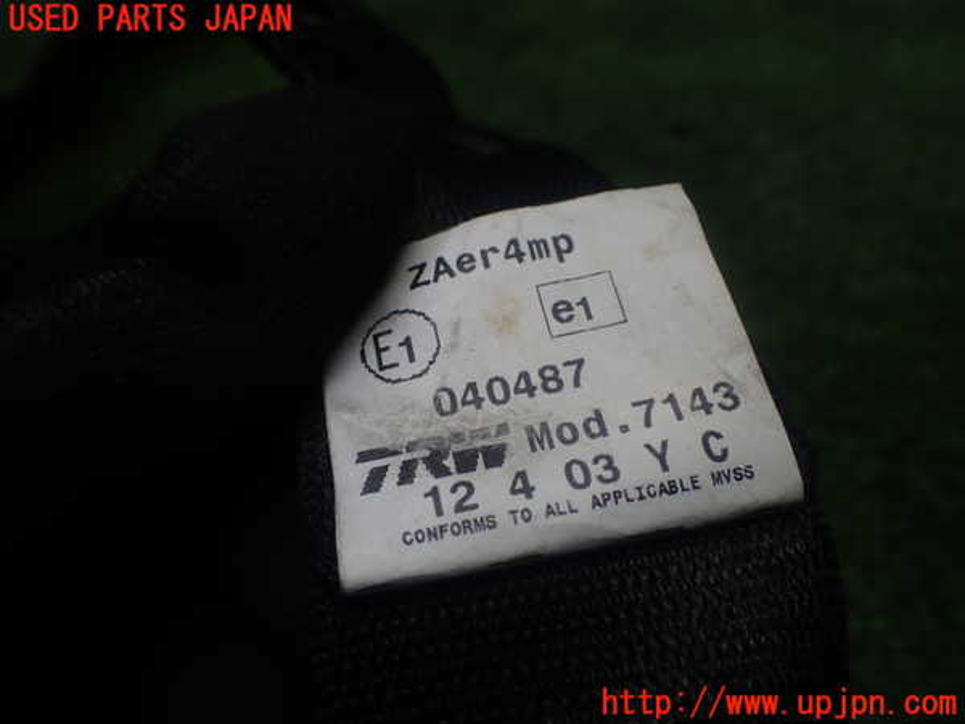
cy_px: 362
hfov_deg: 60.0
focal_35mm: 30
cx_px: 482
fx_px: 836
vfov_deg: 46.8
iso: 100
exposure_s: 1/160
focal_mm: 5.4
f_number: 2.3
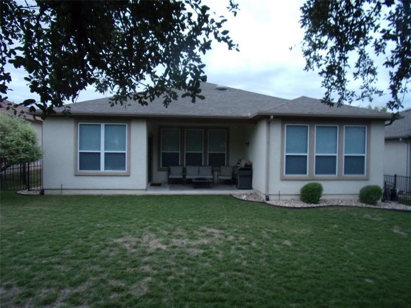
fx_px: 285
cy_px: 154
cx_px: 206
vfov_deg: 56.8
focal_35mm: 24
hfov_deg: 71.6
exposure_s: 1/17
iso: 262
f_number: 3.3
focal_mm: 4.3
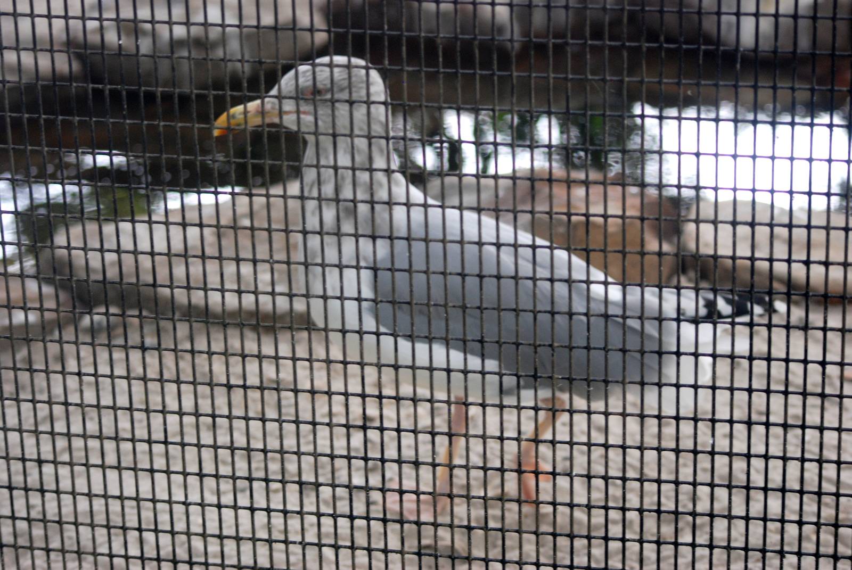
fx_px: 2488
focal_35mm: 105
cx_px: 426
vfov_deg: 13.1
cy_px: 285
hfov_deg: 19.4
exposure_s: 1/160
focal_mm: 70
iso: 400
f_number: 4
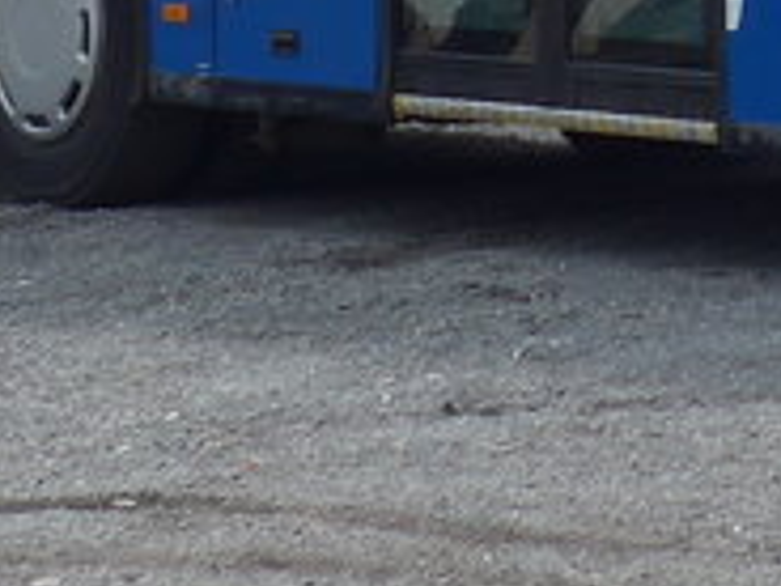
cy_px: -777
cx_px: 1447
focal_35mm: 320
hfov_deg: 6.1
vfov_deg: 4.5
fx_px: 7220
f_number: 3.2
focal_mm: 10.1
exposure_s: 1/1000
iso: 80
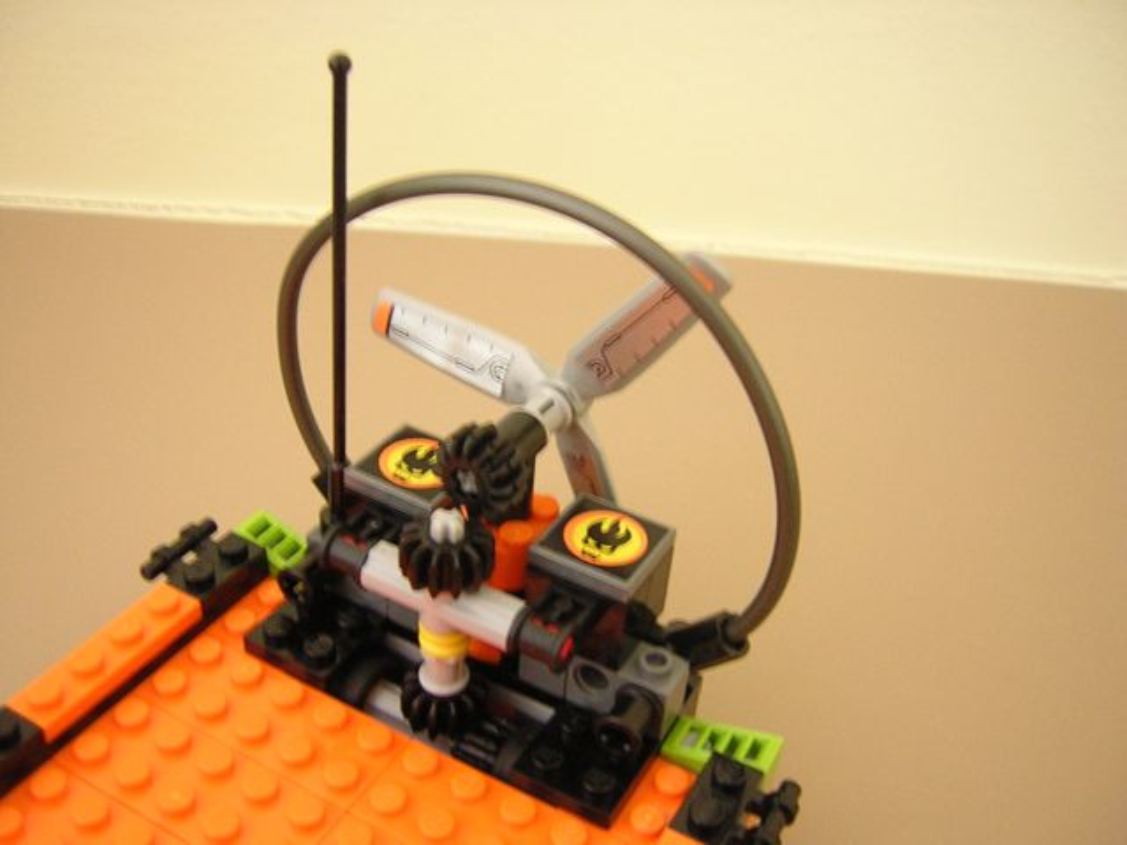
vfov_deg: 39.7
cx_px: 564
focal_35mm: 36
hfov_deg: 51.4
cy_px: 422
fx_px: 1172
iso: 364
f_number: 2.6
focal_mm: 4.7
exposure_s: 1/3.2
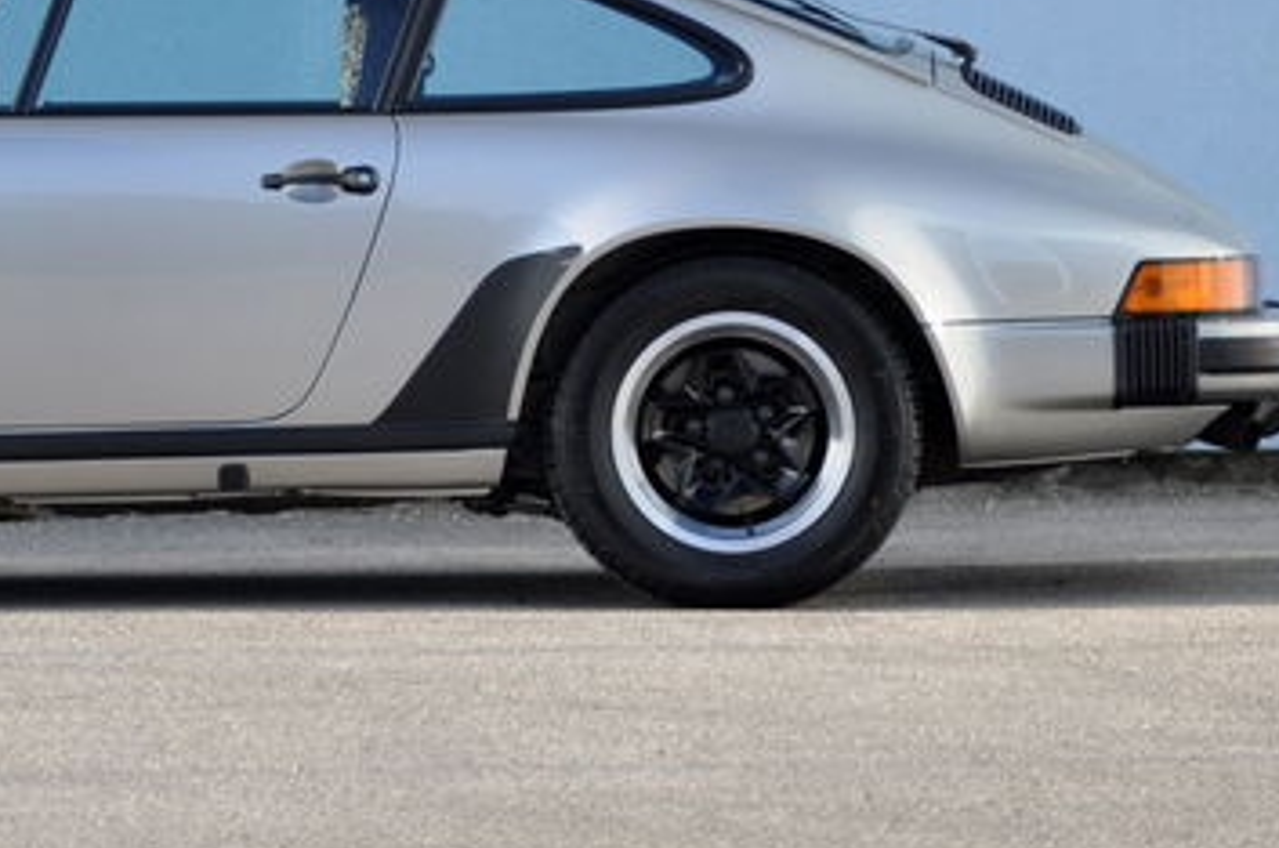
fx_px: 13441
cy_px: 402
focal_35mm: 379
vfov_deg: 3.6
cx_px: 130
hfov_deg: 5.4
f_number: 5.6
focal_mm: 116
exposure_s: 1/250
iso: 500
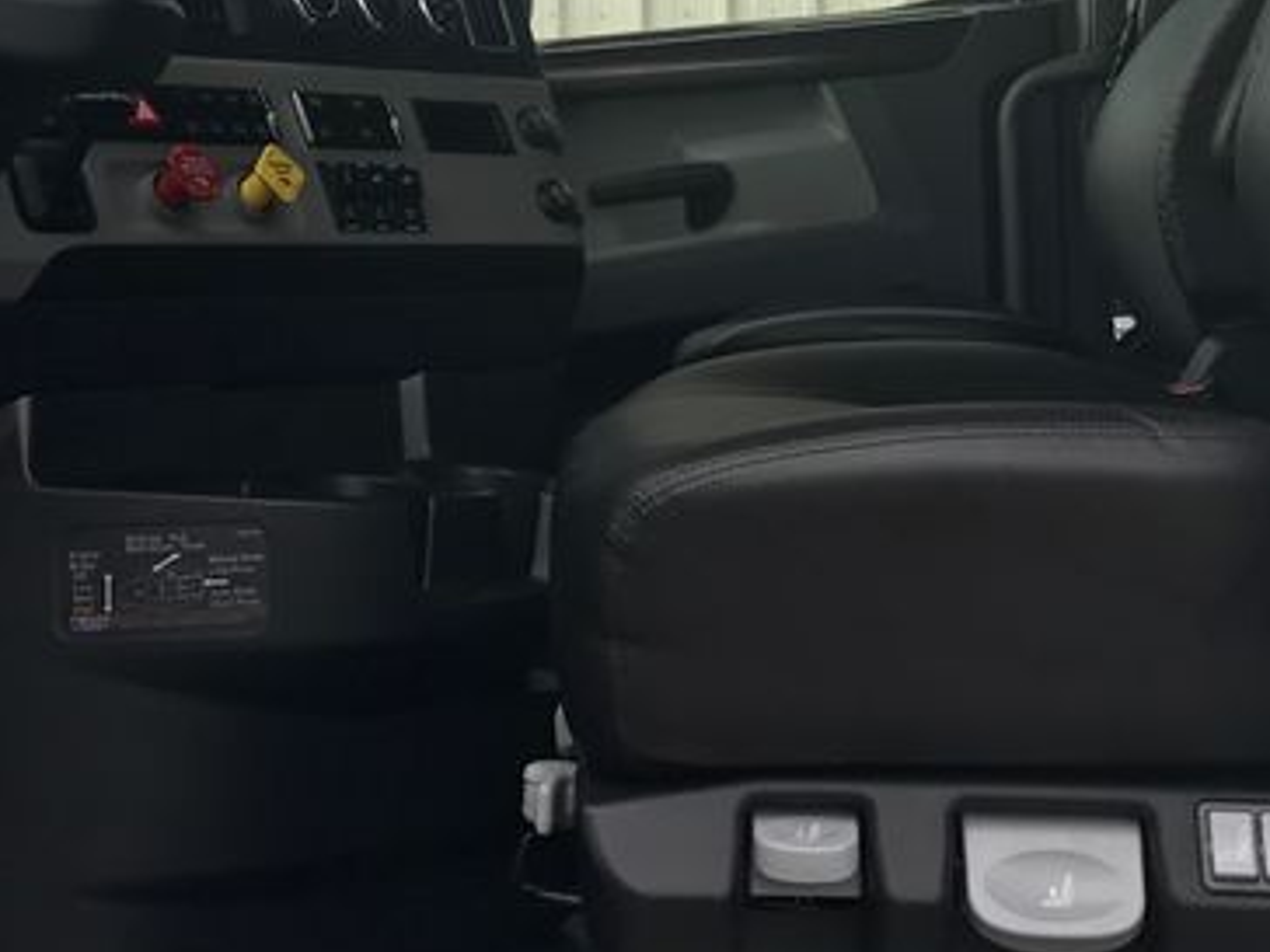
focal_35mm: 75
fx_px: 2752
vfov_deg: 18.4
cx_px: 570
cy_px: -242
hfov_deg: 26.0
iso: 20
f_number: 1.8
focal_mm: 3.99
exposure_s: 1/422
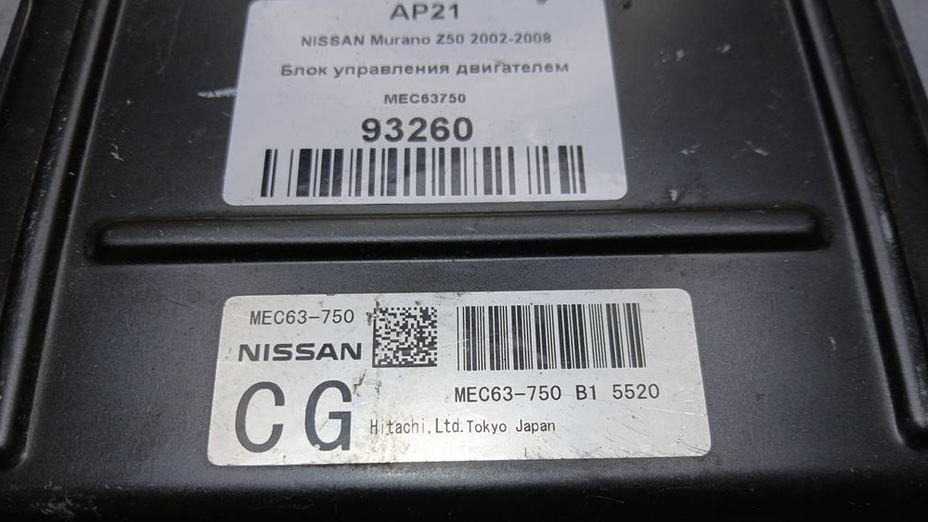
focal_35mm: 29
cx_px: 470
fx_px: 714
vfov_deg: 39.8
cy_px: 340
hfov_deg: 66.1
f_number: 1.8
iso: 20
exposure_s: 1/102
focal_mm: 3.98
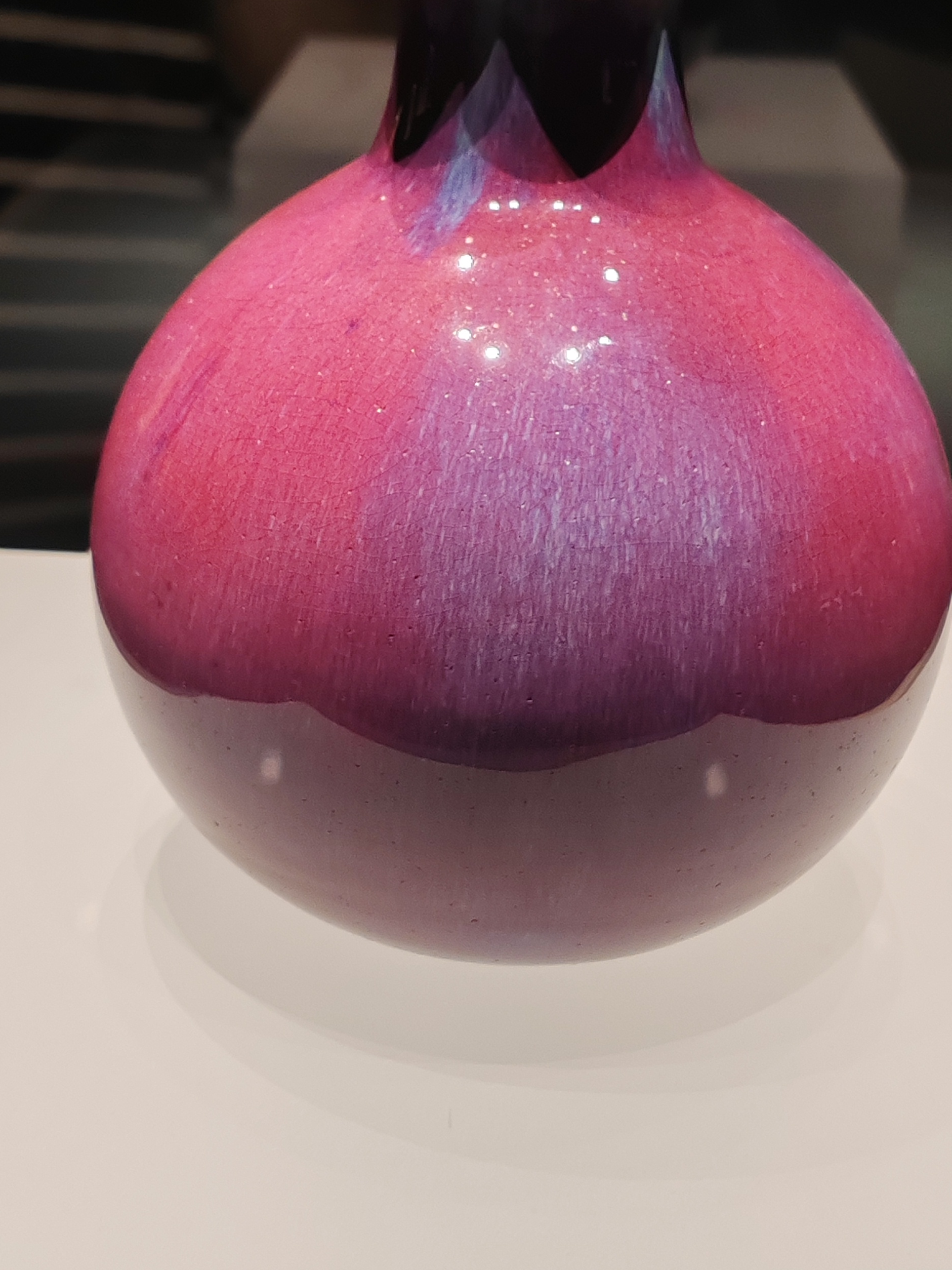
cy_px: 476
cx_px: 556
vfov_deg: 30.1
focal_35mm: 64
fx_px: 2347
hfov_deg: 22.9
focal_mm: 6.14
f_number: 1.8
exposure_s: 1/100
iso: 1600
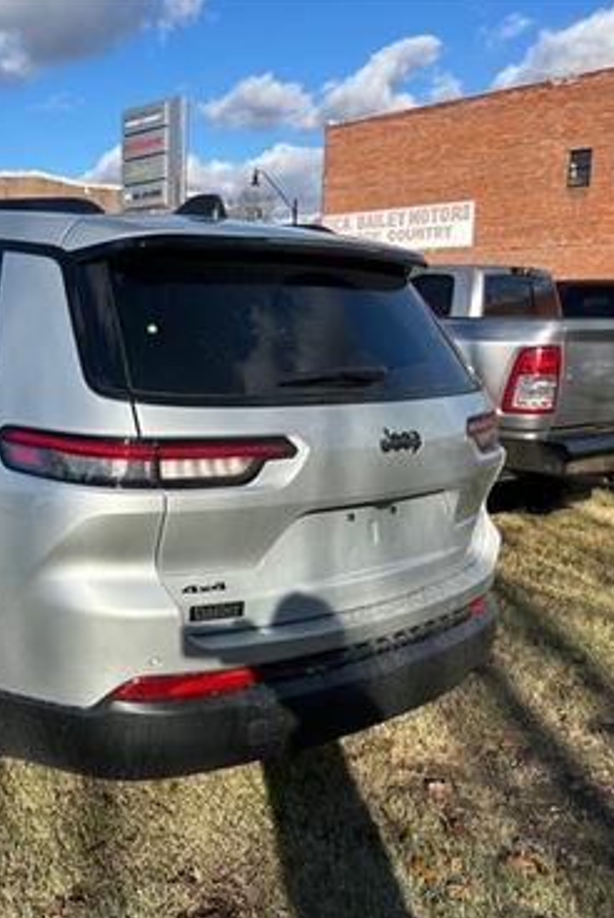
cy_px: 459
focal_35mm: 37
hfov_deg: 33.9
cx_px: 55
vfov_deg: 51.9
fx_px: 945
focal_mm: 5.7
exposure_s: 1/3257
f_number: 1.5
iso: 50
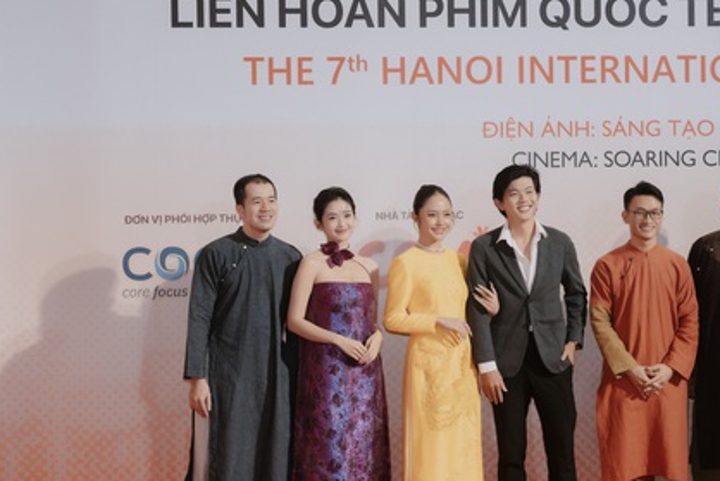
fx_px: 1938
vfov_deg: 14.1
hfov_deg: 20.8
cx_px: 555
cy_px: 218
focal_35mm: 97
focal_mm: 55.5
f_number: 4
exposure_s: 1/160
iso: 1600
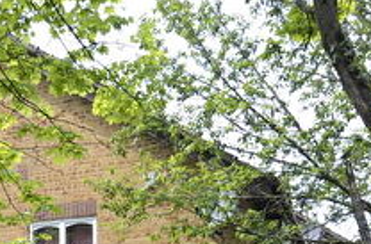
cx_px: 107
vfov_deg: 18.5
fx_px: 674
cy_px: 354
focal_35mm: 66
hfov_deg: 30.4
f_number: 6.3
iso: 200
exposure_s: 1/160
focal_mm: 13
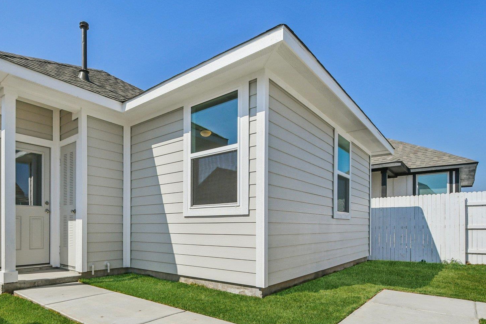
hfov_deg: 80.0
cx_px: 188
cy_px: 208
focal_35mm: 21
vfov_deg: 58.5
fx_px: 283
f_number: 8
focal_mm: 10
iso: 400
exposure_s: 1/2500
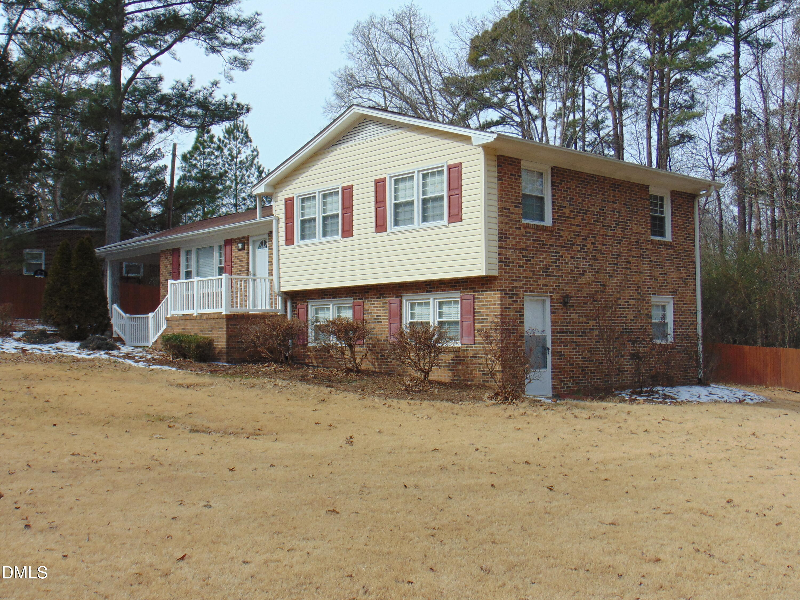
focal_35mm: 39
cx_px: 400
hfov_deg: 47.9
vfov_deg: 36.8
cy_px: 300
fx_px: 901
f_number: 8.5
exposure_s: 1/200
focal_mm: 6.9
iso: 80
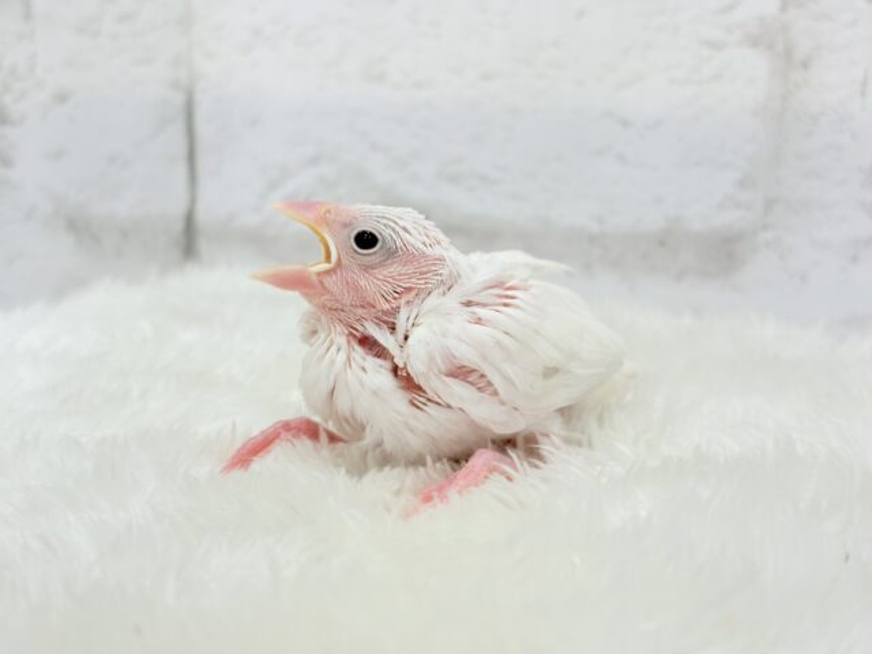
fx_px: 1310
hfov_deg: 36.8
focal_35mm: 52
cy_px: 327
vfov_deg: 28.0
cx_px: 436
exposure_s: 1/100
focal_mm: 5.96
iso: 50
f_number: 1.6
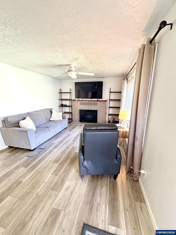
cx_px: 88
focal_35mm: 14
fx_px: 95
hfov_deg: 85.7
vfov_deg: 102.1
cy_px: 118
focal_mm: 2.22
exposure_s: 1/60
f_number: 2.2
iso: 250
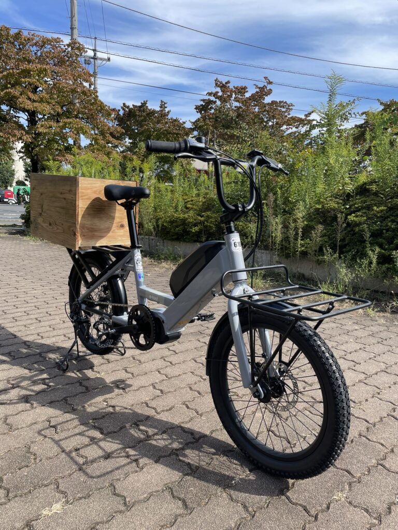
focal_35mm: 26
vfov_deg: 67.3
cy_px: 265
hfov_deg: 53.1
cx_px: 199
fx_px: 399
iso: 32
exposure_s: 1/1319
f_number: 1.6
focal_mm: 4.2
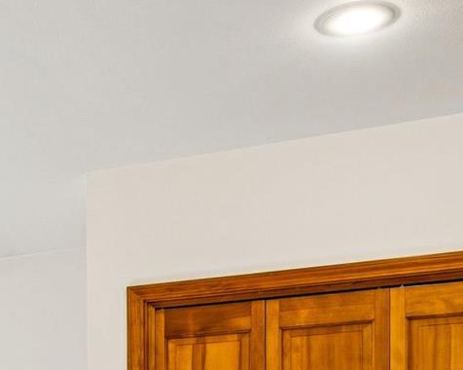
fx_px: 1328
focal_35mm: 97
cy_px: 543
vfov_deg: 14.8
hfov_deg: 15.3
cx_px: -505
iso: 400
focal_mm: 16
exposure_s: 1/8
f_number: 13
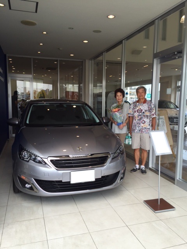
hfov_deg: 48.2
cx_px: 94
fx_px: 209
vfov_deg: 61.7
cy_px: 124
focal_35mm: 29
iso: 32
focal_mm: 4.15
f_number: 2.2
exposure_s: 1/430
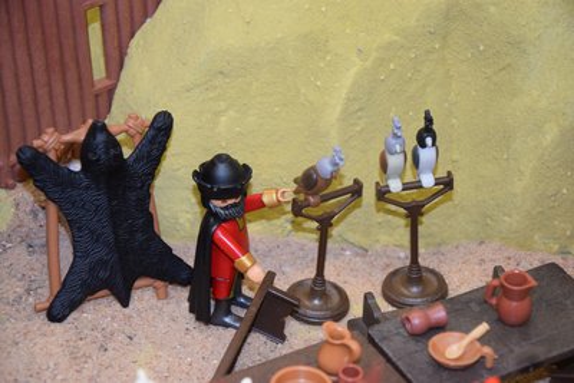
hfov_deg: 17.1
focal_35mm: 120
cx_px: 287
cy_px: 192
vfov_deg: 11.4
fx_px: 1914
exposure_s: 1/60
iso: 1100
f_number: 5.3
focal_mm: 80
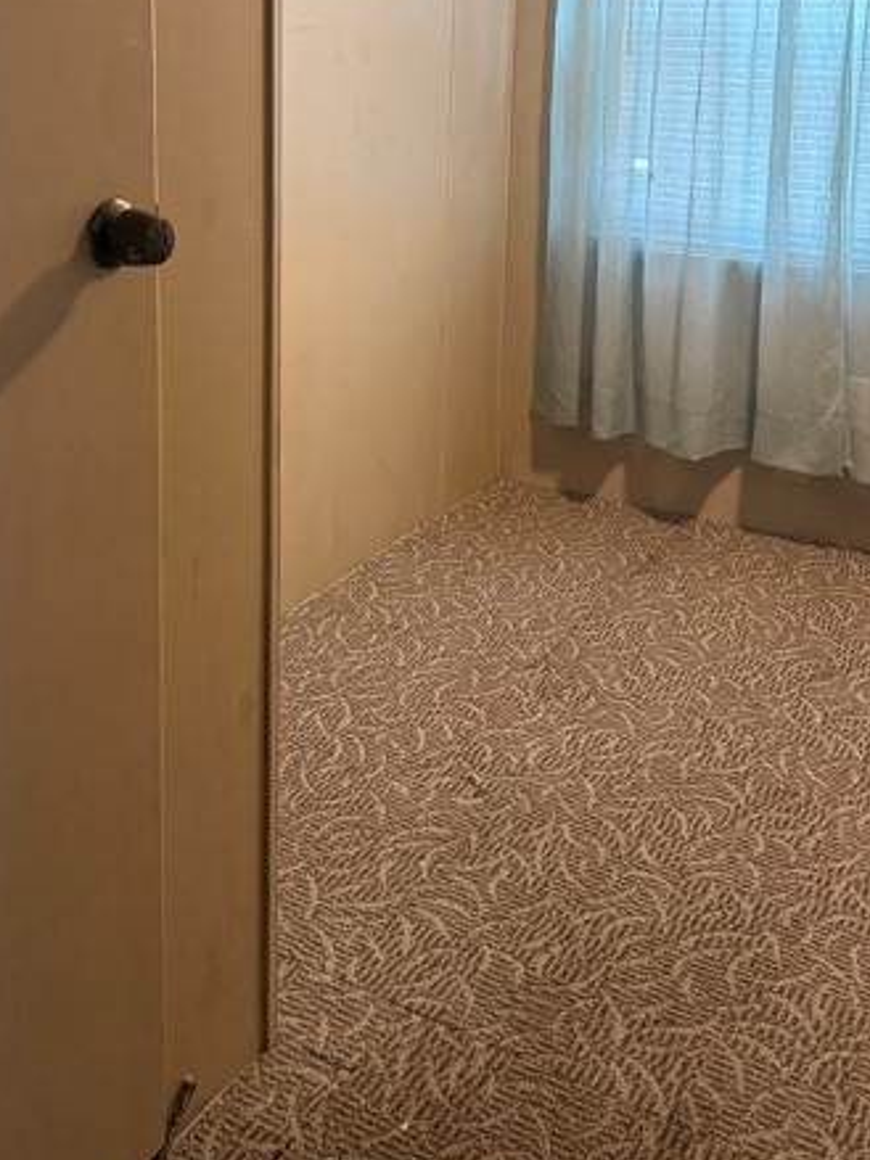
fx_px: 1408
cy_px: 262
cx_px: 349
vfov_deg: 43.1
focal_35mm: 42
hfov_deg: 34.2
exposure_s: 1/60
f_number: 1.78
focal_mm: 6.76
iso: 500
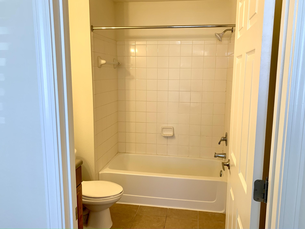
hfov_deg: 67.3
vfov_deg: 53.1
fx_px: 229
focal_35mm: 26
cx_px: 152
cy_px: 114
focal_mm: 4.25
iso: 64
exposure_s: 1/60
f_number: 1.8
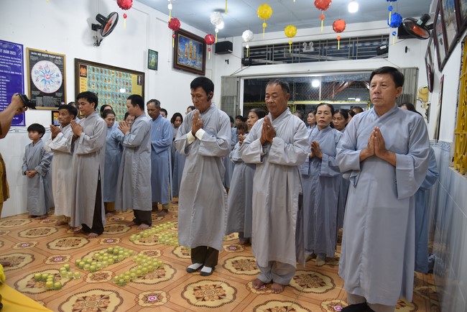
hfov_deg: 73.7
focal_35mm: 24
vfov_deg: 53.2
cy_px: 156
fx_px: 311
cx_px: 234
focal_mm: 24
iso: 560
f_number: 4
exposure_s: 1/60
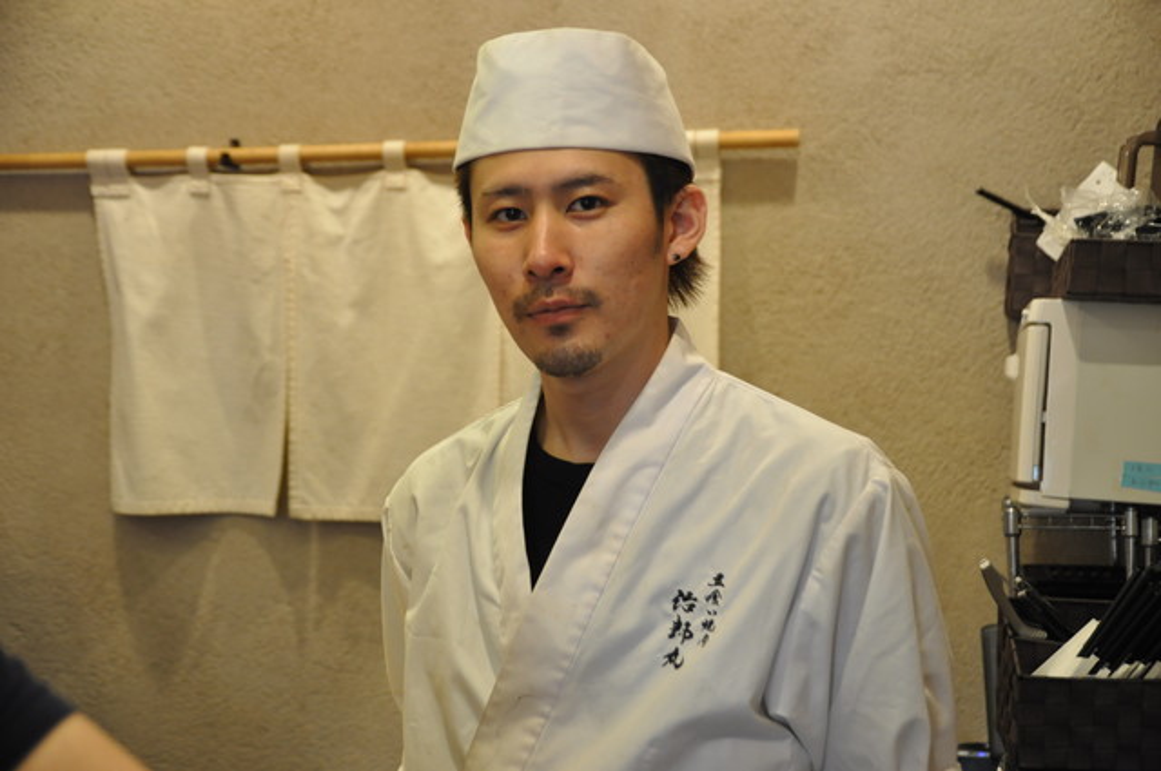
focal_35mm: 51
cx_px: 580
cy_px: 386
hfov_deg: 38.9
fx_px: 1643
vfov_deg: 26.4
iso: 800
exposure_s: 1/50
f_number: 3.2
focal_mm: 34
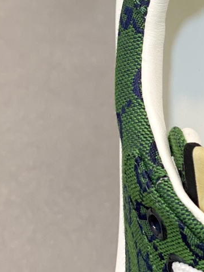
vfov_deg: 12.4
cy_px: -45
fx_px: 1226
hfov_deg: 9.4
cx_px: 235
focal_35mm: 156
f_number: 2
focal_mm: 6
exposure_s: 1/100
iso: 125
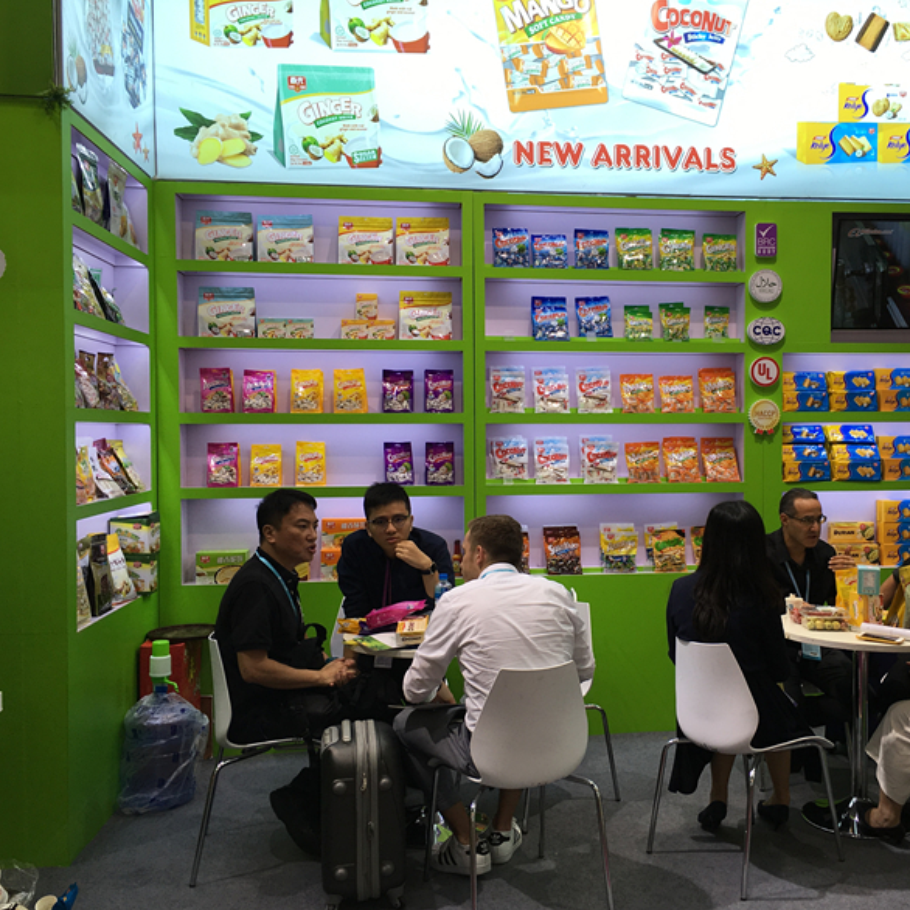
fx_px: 1041
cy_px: 460
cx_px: 567
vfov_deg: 47.2
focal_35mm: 35
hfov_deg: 46.8
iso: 25
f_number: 2.2
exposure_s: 1/100
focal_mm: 4.15
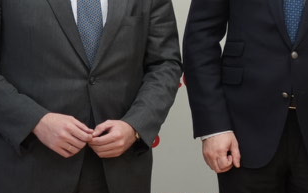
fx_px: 1302
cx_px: 619
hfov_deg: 12.0
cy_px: 124
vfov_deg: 8.5
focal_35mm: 155
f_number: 4
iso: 500
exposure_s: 1/100
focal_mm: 29
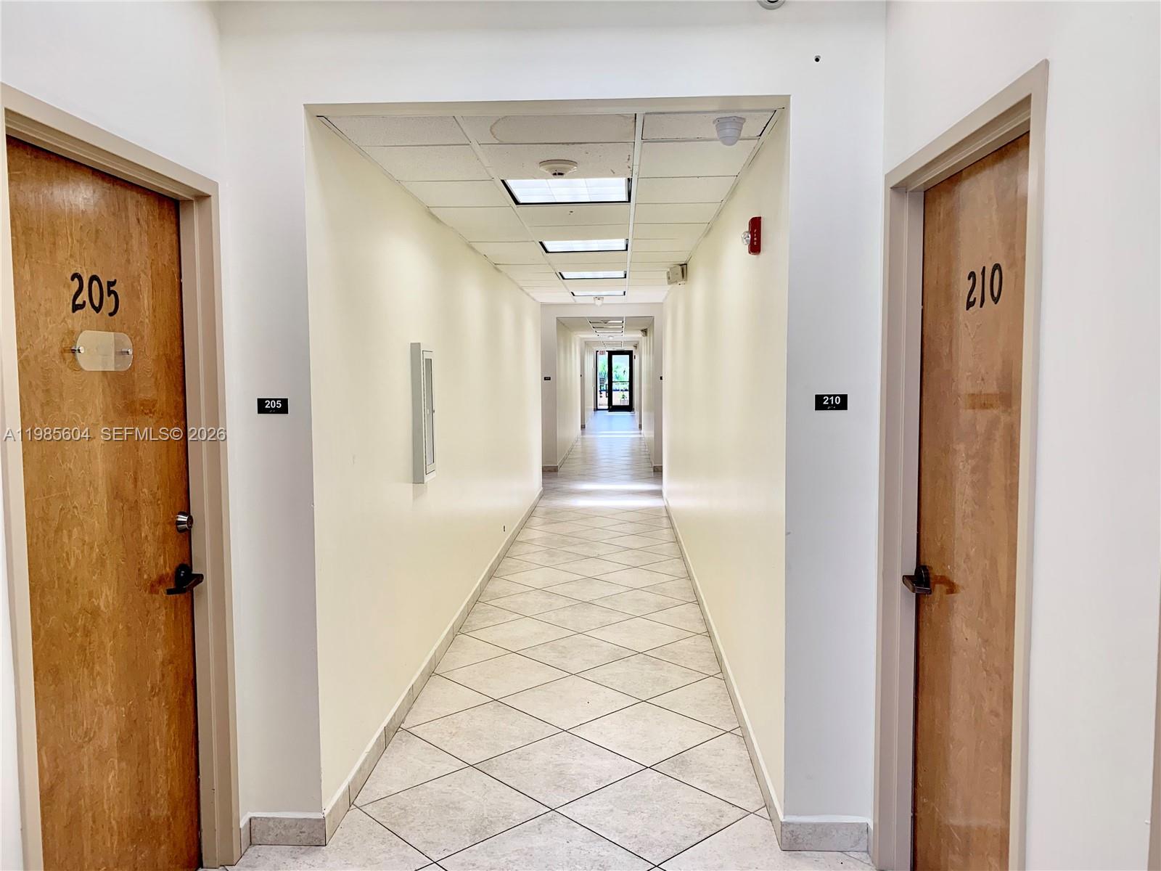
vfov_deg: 53.1
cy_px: 436
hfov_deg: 67.3
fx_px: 872
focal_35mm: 26
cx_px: 580
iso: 50
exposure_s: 1/122
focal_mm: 4.25
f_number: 1.8
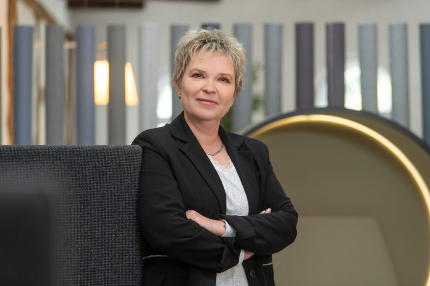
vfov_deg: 13.4
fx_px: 1217
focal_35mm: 102
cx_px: 215
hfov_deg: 20.0
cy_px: 143
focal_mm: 102
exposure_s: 1/100
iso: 800
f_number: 2.8
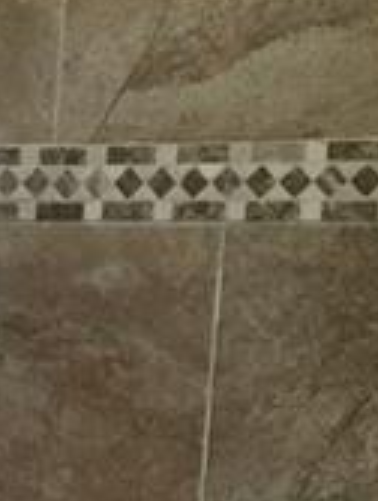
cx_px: -351
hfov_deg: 10.4
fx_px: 1929
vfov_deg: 13.7
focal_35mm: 133
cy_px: 795
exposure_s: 1/15
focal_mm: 4.15
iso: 64
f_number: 2.2
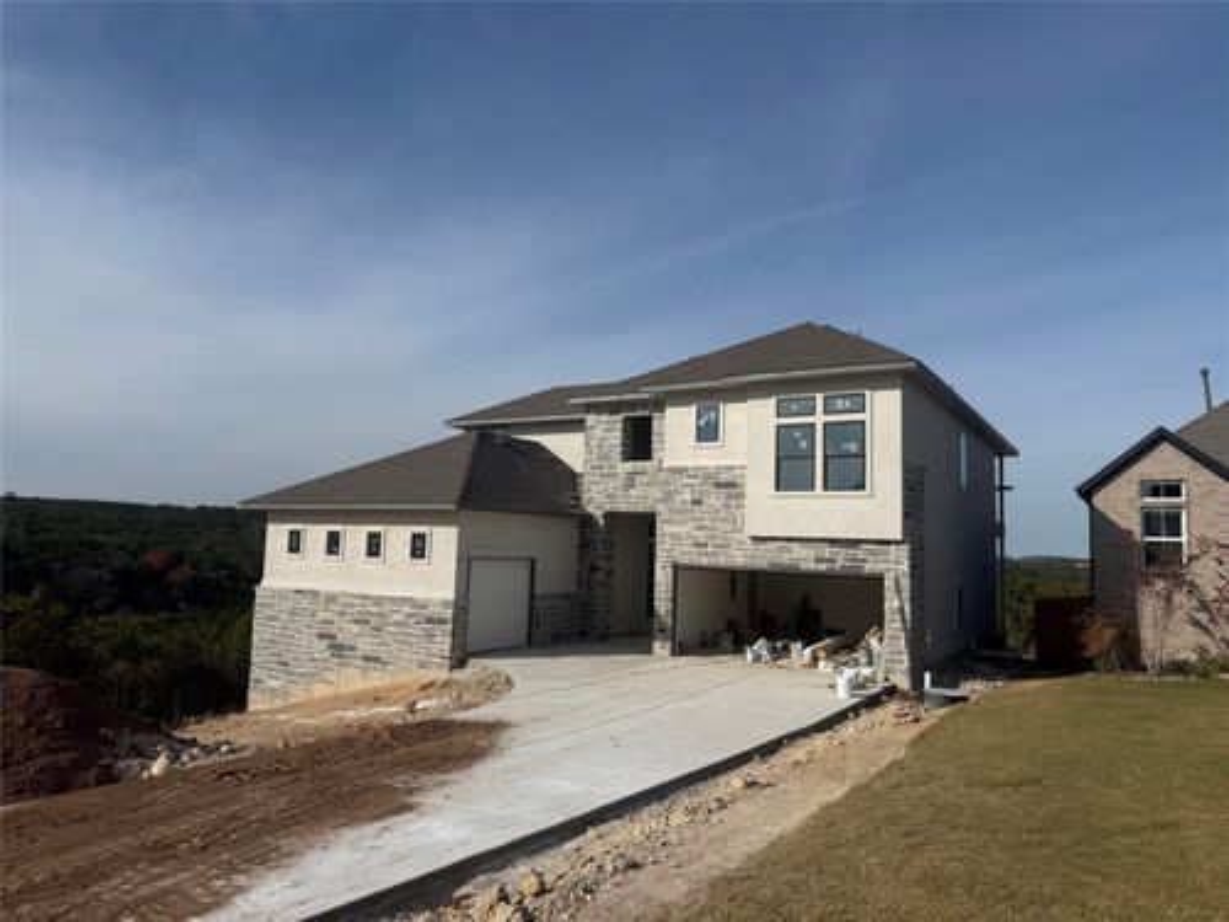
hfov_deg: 71.6
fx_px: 852
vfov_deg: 56.8
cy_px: 461
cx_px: 614
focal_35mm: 24
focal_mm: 6.76
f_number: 1.78
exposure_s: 1/9091
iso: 80
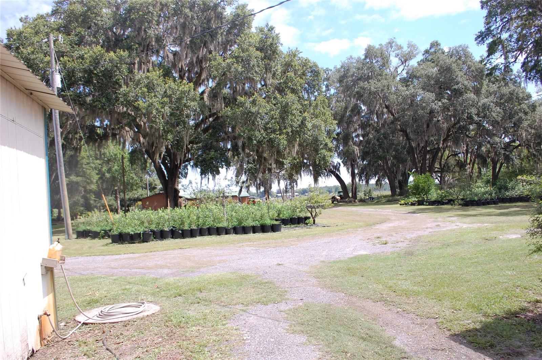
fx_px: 406
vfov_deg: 47.8
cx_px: 271
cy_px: 180
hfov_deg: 67.4
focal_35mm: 27
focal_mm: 18
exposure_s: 1/200
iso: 200
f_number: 7.1
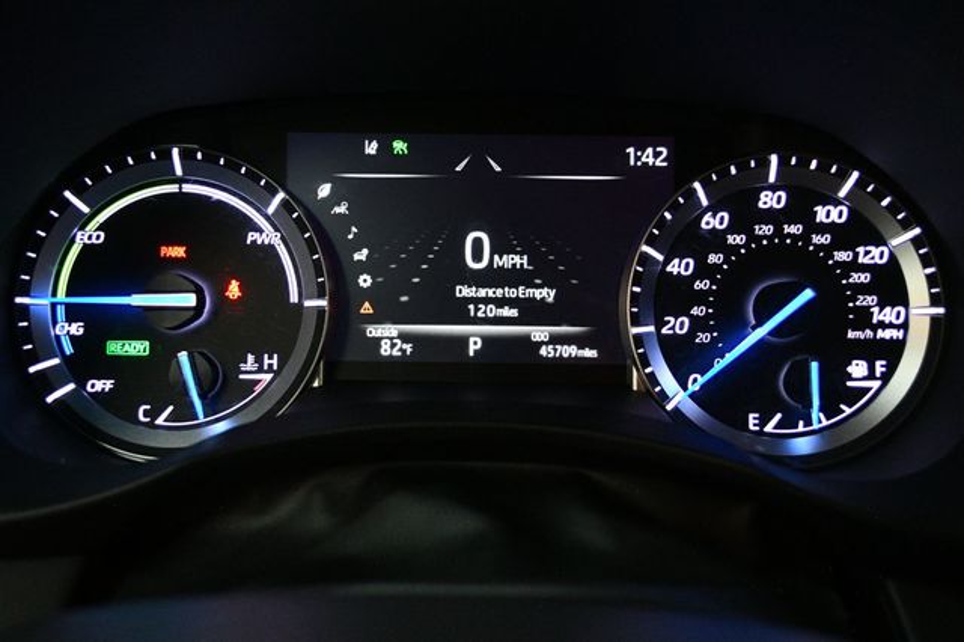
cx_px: 482
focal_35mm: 36
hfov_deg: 53.2
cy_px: 321
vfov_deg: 36.8
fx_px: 963
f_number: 4
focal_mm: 24
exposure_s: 1/60
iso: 3600
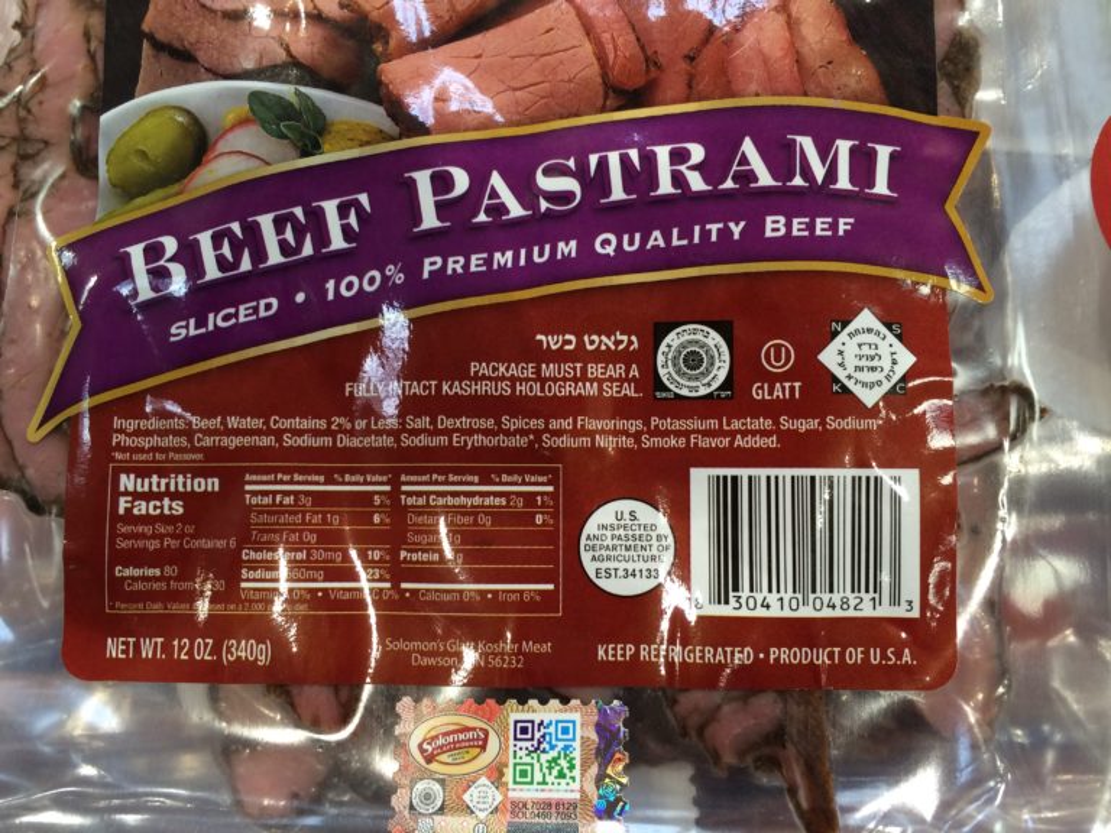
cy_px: 416
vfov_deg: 48.2
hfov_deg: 61.7
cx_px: 556
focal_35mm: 29
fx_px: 931
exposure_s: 1/30
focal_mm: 4.15
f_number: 2.2
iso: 50
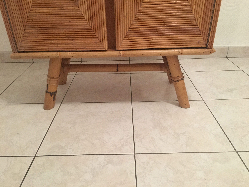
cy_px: 94
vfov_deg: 48.2
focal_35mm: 29
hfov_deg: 61.7
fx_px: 209
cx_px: 124
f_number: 2.2
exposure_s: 1/17
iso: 250
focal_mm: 4.15
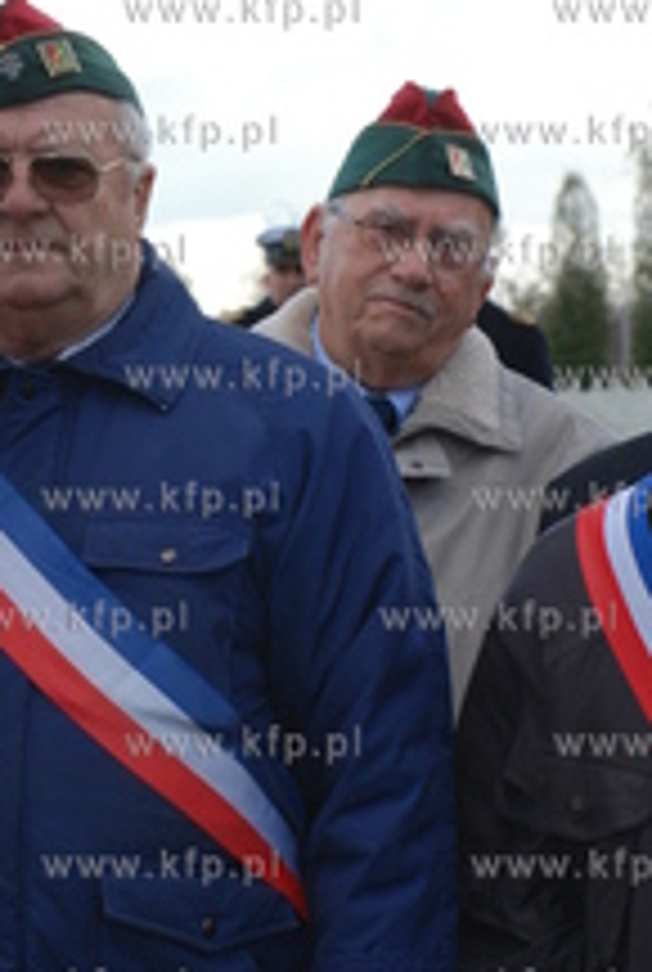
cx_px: 103
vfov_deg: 8.6
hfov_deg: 5.8
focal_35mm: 239
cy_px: 369
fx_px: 6461
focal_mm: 86
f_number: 9
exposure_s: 1/80
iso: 400
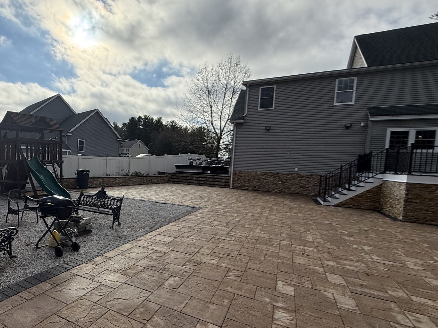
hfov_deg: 74.1
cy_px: 177
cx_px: 116
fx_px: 266
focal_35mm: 21
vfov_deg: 63.4
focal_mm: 2.22
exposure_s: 1/6173
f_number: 2.2
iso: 80
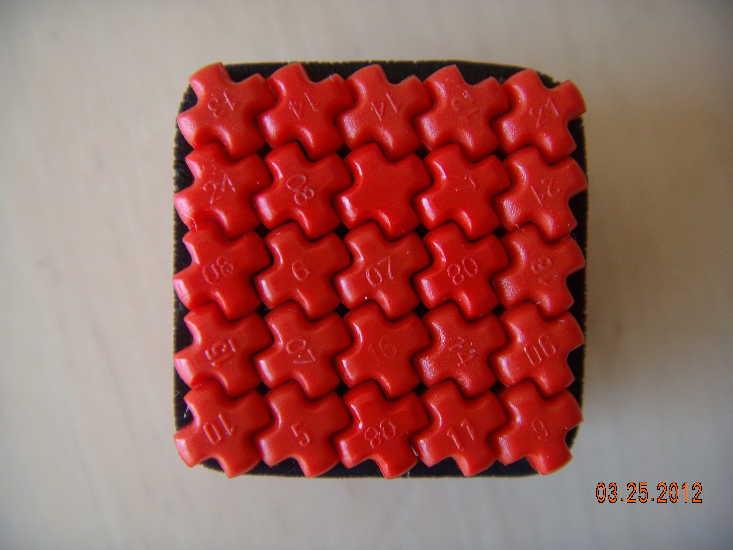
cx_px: 366
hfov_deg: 49.0
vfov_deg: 37.7
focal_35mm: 38
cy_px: 275
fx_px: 805
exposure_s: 1/45.7
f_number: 3.5
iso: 64
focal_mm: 6.4
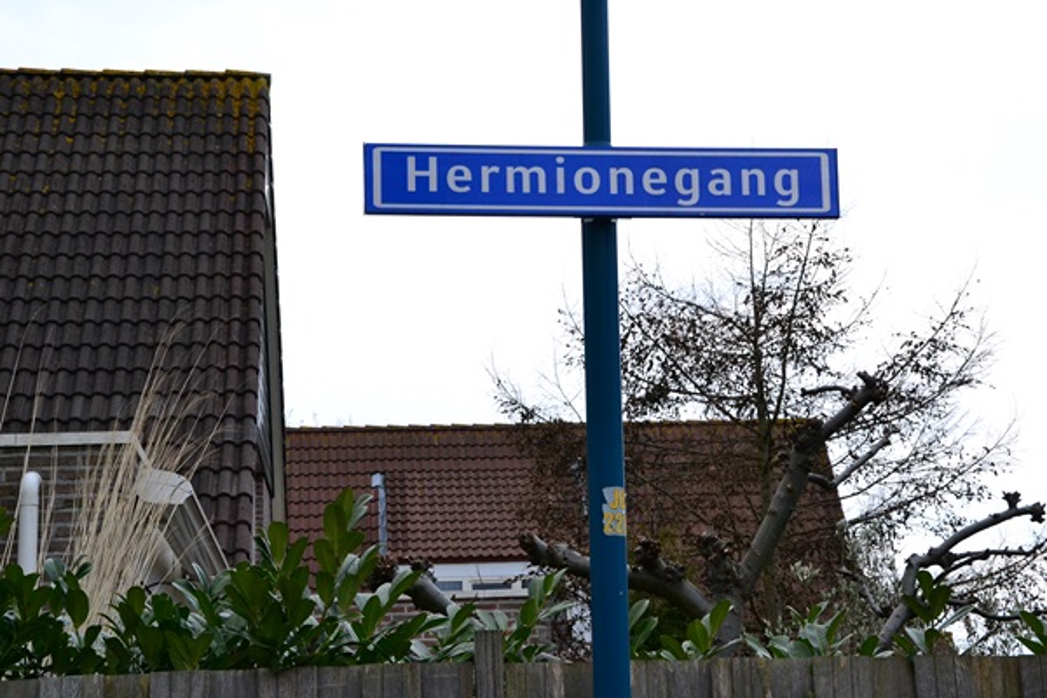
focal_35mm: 75
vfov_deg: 18.2
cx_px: 524
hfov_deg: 27.0
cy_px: 349
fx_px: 2181
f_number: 14
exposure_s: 1/800
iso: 1600
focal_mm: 50
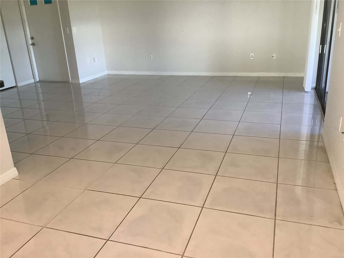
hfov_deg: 58.4
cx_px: 172
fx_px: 308
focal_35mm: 31
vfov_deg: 45.4
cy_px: 129
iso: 160
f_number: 2.4
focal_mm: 3.3
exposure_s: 1/60
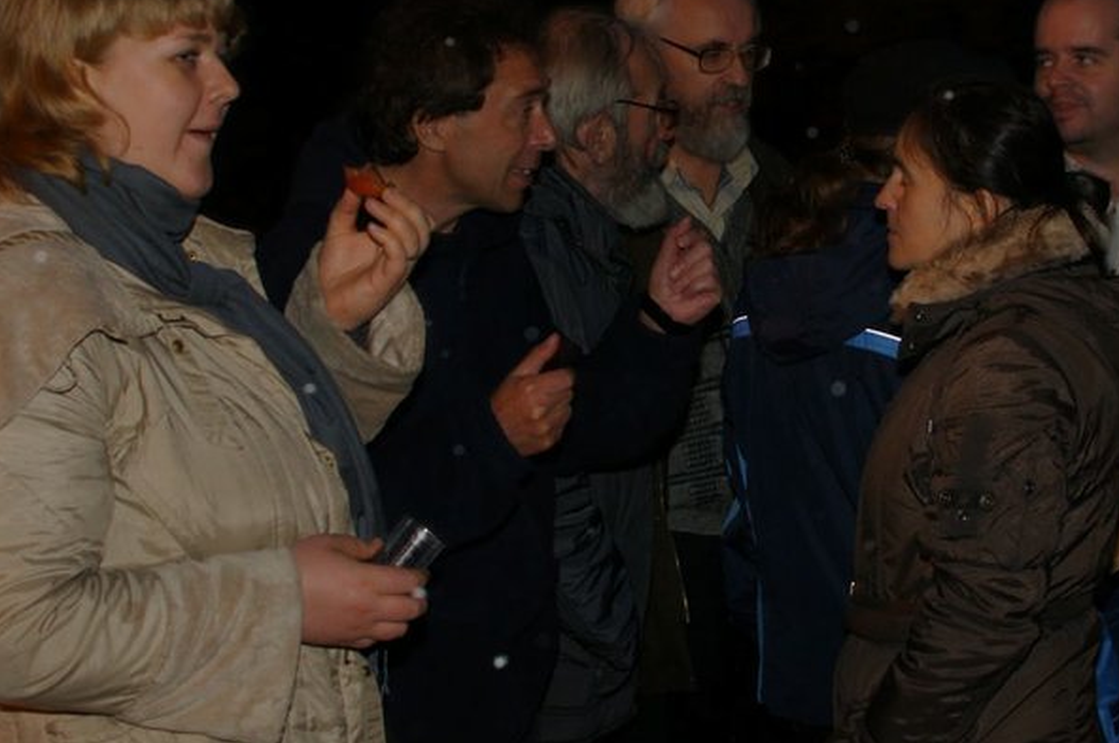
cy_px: 226
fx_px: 2821
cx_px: 781
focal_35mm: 91
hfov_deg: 22.3
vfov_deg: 15.0
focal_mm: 35
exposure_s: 1/4
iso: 400
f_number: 5.6
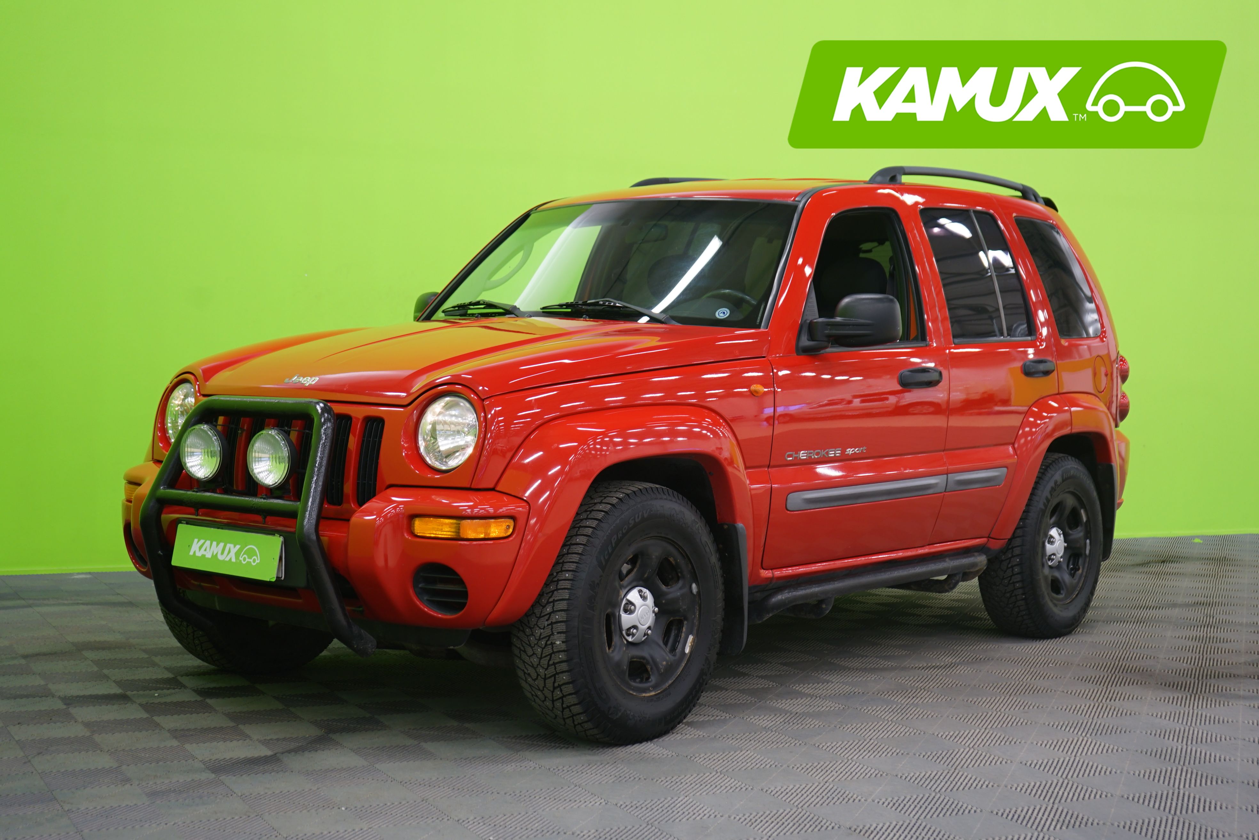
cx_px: 630
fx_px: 1714
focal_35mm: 49
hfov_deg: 40.3
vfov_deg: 27.5
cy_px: 420
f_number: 4.5
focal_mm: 49
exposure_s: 1/6
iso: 400
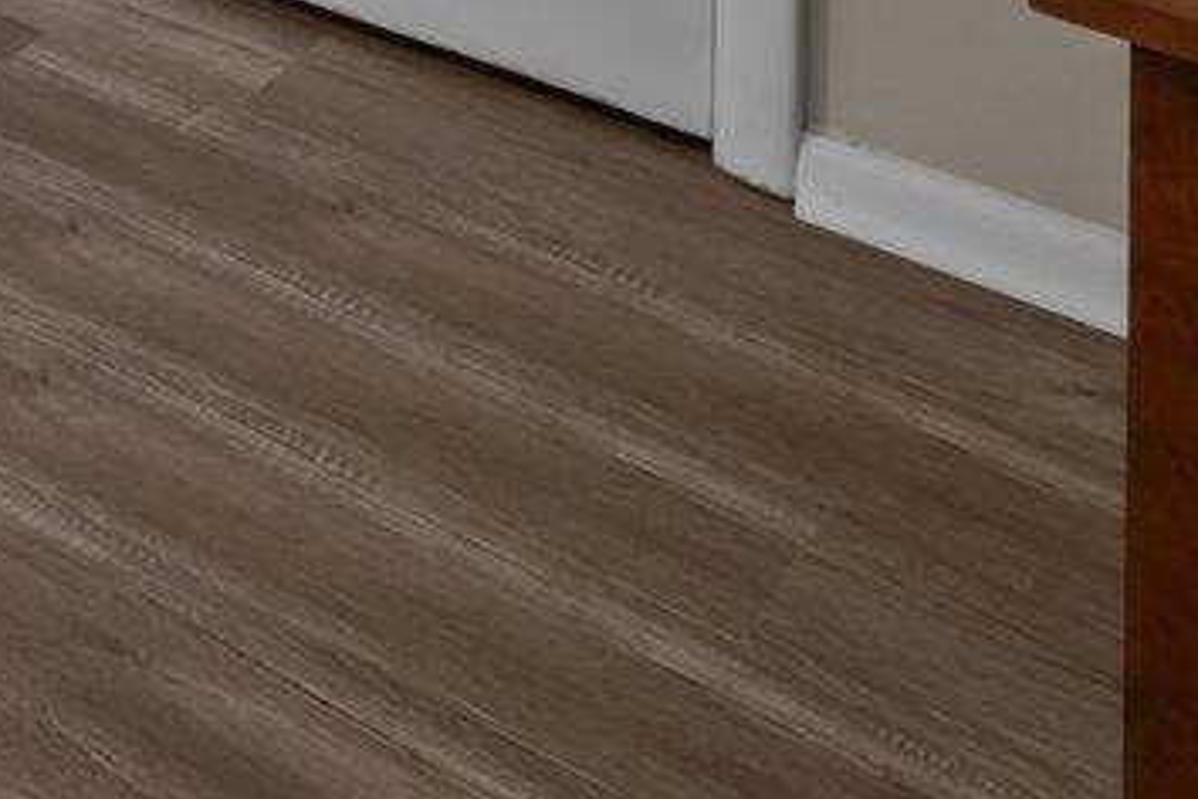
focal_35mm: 81
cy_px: -1325
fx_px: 2695
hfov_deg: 19.2
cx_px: -941
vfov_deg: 12.1
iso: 100
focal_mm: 14
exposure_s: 5
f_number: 9
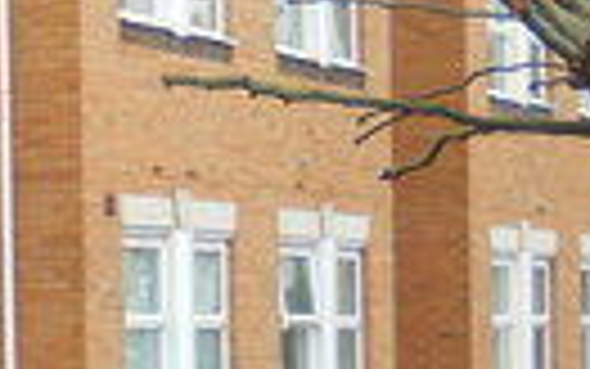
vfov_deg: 7.0
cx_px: -599
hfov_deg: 10.3
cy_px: 302
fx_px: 3008
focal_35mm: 187
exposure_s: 1/100
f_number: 4
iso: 125
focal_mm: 6.5
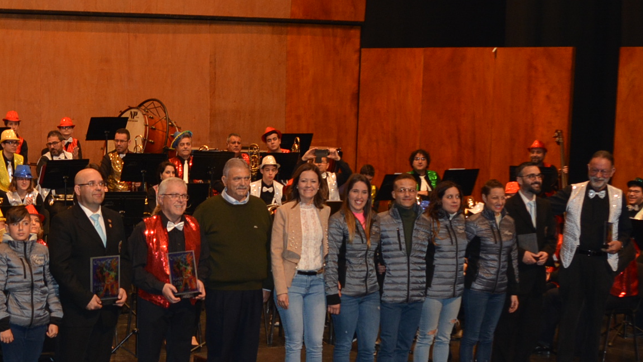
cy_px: 331
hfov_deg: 23.3
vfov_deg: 13.3
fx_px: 1535
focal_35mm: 90
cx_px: 119
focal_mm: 22
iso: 400
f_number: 4
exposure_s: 1/60
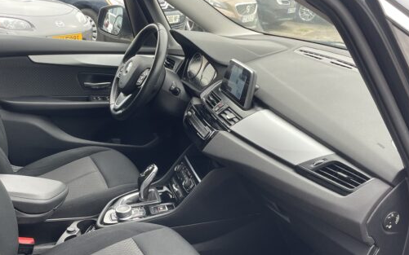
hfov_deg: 45.2
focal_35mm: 44
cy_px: 182
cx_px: 183
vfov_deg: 28.9
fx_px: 490
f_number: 1.6
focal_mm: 4.2
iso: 40
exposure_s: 1/121
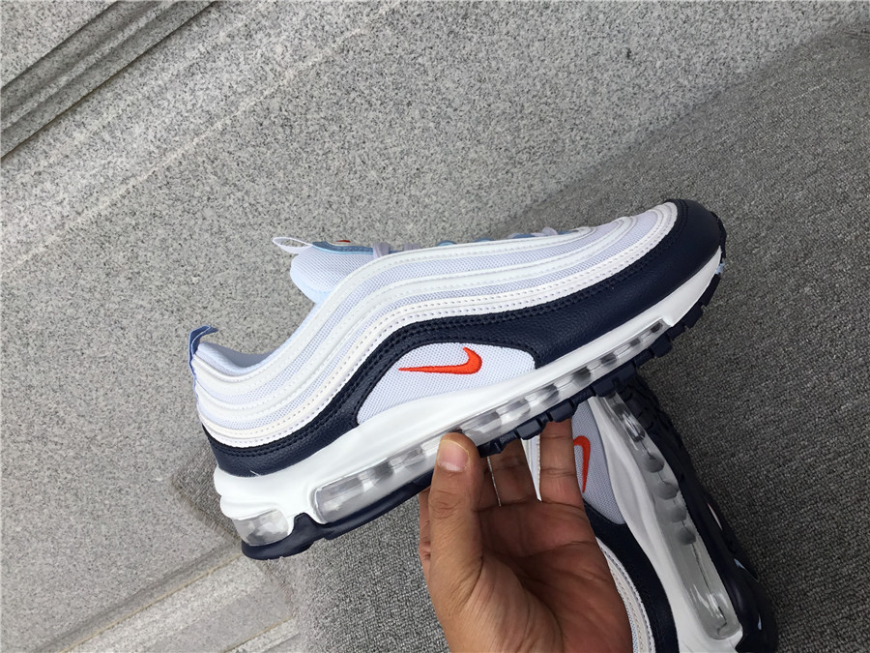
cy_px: 326
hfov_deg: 58.4
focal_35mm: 31
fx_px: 779
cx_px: 435
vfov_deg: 45.4
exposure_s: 1/429
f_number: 2.4
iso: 25
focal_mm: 3.3
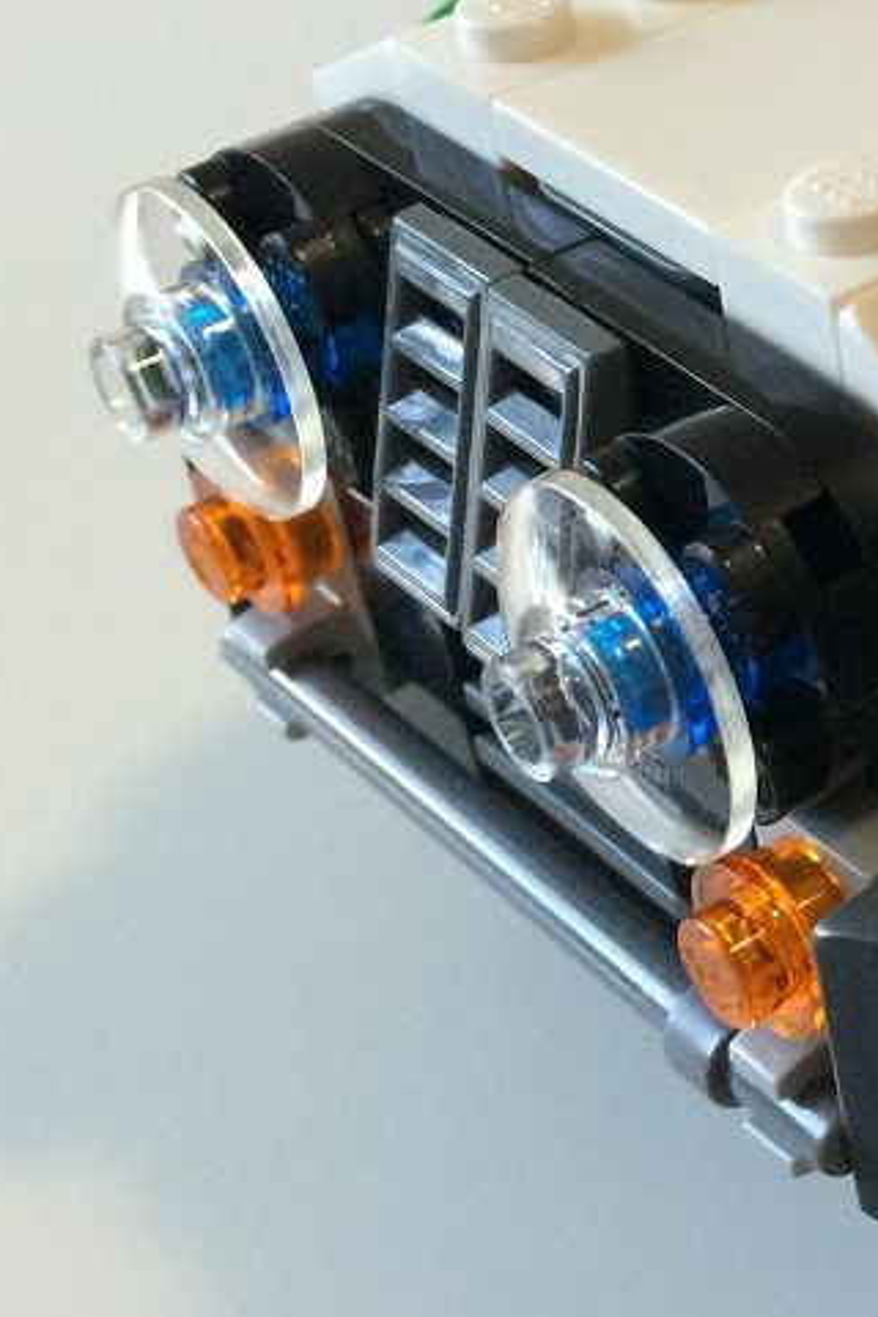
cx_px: 1468
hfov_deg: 14.9
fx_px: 3000
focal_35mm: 82
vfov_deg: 24.3
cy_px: 243
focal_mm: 4.15
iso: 160
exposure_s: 1/30
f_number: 2.2
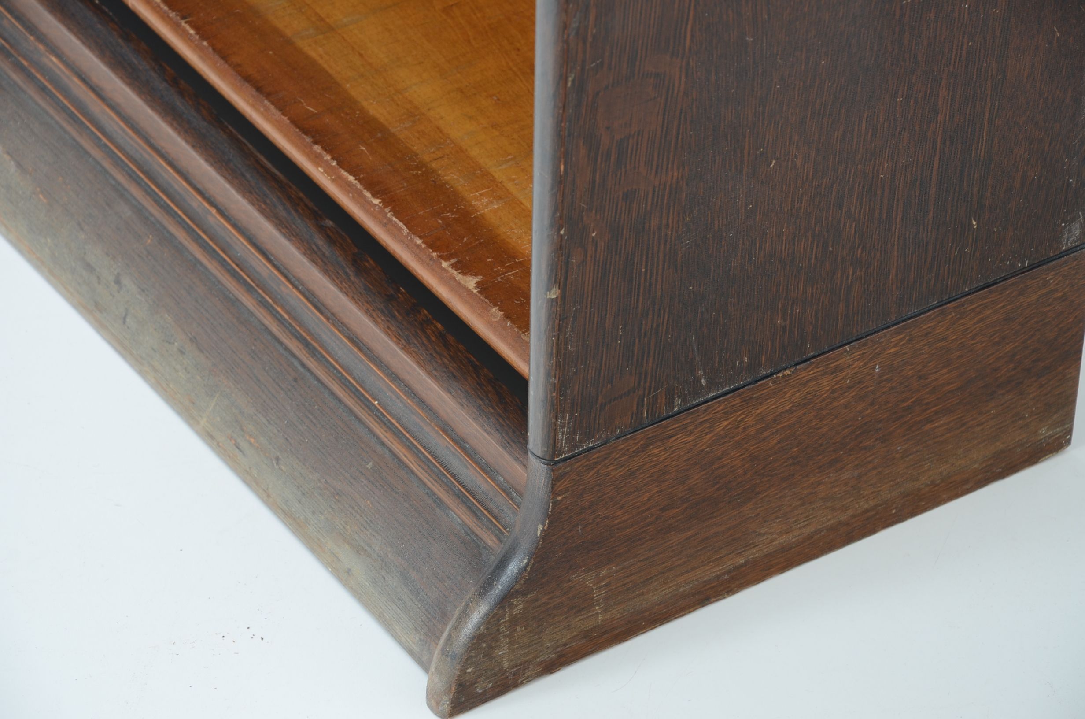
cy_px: 360
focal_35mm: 158
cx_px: 542
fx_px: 4737
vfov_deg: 8.7
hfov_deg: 13.1
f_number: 7.1
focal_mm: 105
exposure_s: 1/100
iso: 200
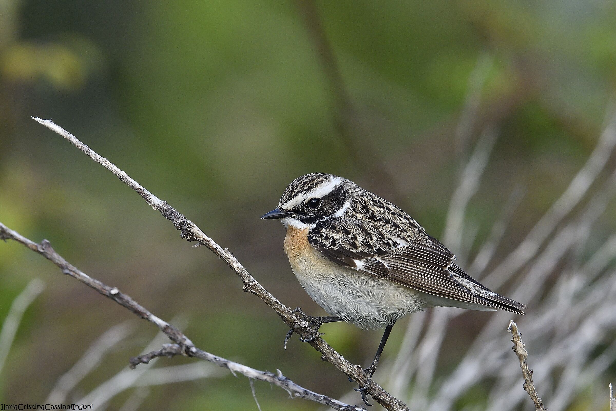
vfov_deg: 1.7
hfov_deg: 2.6
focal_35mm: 800
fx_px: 13688
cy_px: 206
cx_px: 308
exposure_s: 1/1000
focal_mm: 400
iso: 1000
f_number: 5.6
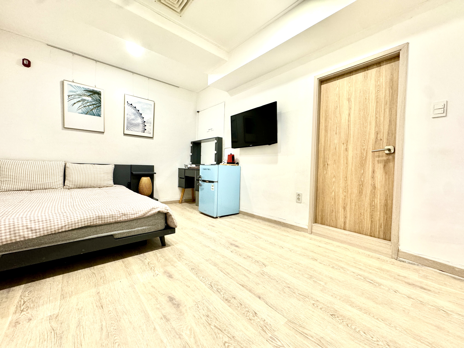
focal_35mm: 14
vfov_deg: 85.7
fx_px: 188
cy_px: 174
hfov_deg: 102.1
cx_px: 232
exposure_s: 1/120
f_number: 2.2
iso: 200
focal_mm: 2.22
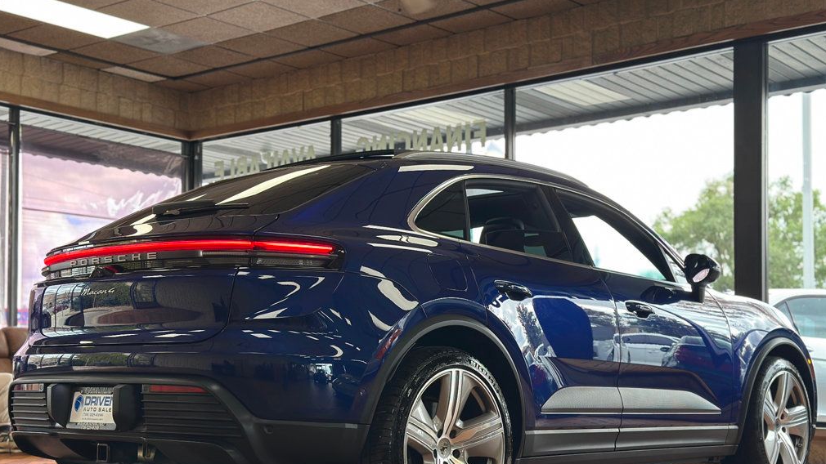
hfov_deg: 39.2
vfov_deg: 22.5
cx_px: 411
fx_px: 1161
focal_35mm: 53
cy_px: 312
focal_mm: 6.86
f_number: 1.78
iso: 80
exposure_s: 1/170
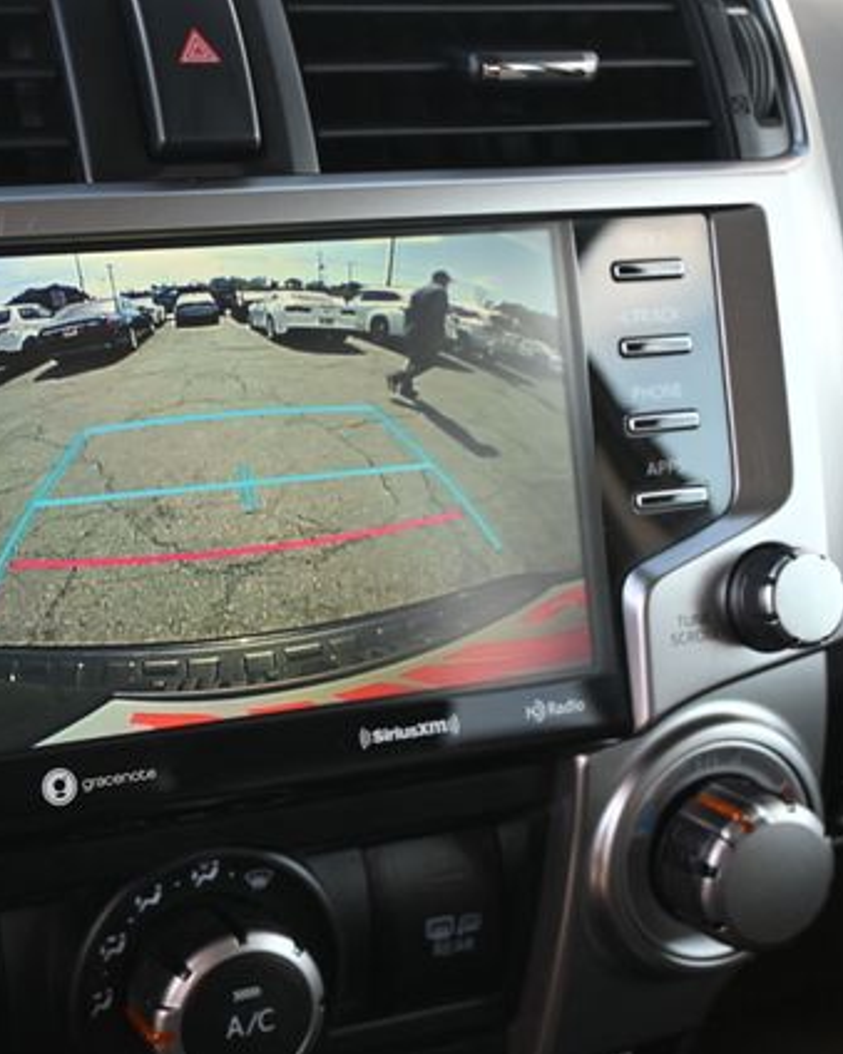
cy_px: 527
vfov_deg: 36.0
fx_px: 1624
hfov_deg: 28.4
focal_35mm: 52
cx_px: 144
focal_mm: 24.5
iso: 500
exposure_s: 1/125
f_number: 4.2
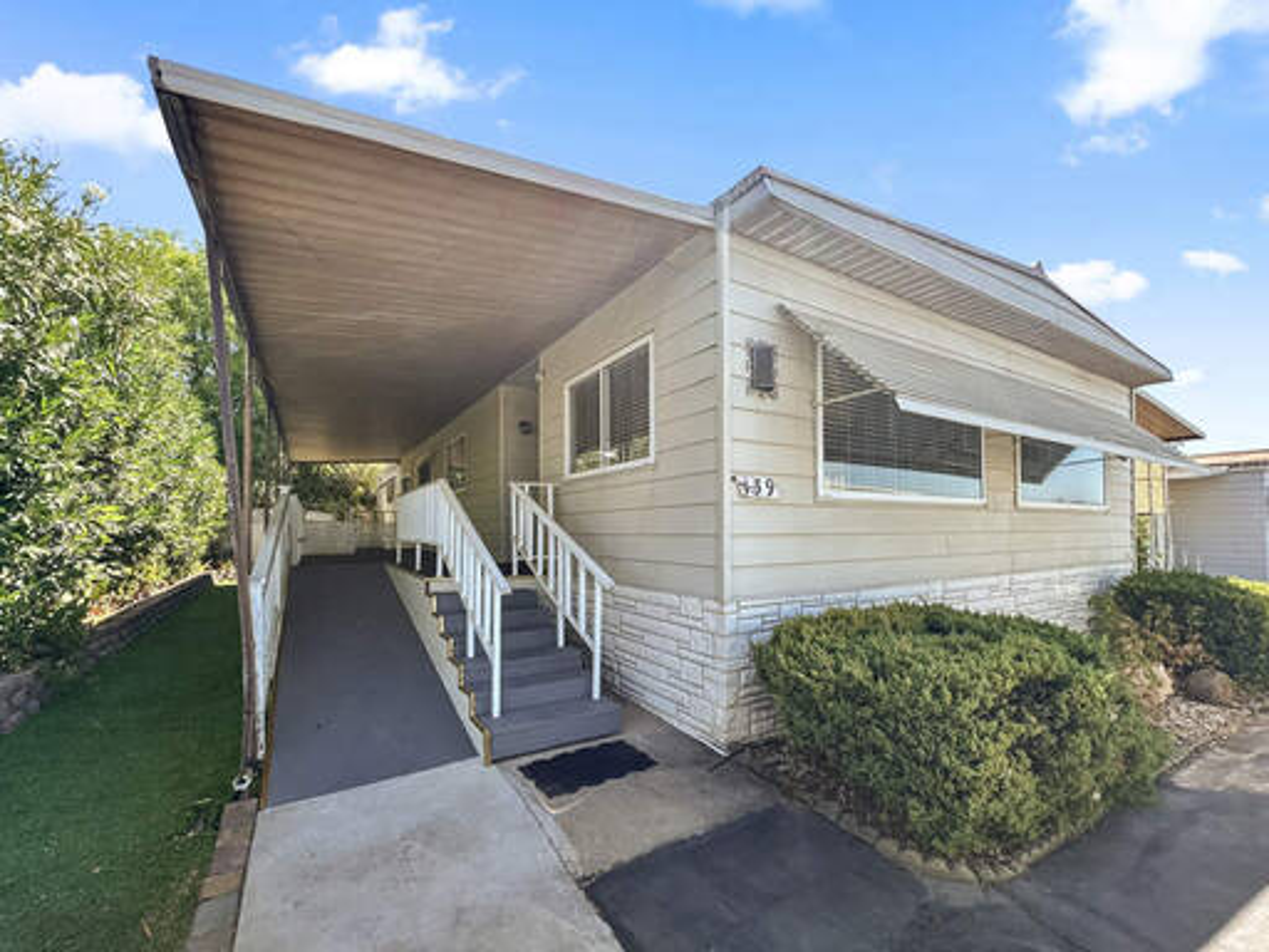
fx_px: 513
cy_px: 476
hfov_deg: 102.1
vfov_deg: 85.7
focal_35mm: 14
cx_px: 634
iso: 40
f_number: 2.2
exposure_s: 1/800
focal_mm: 2.22
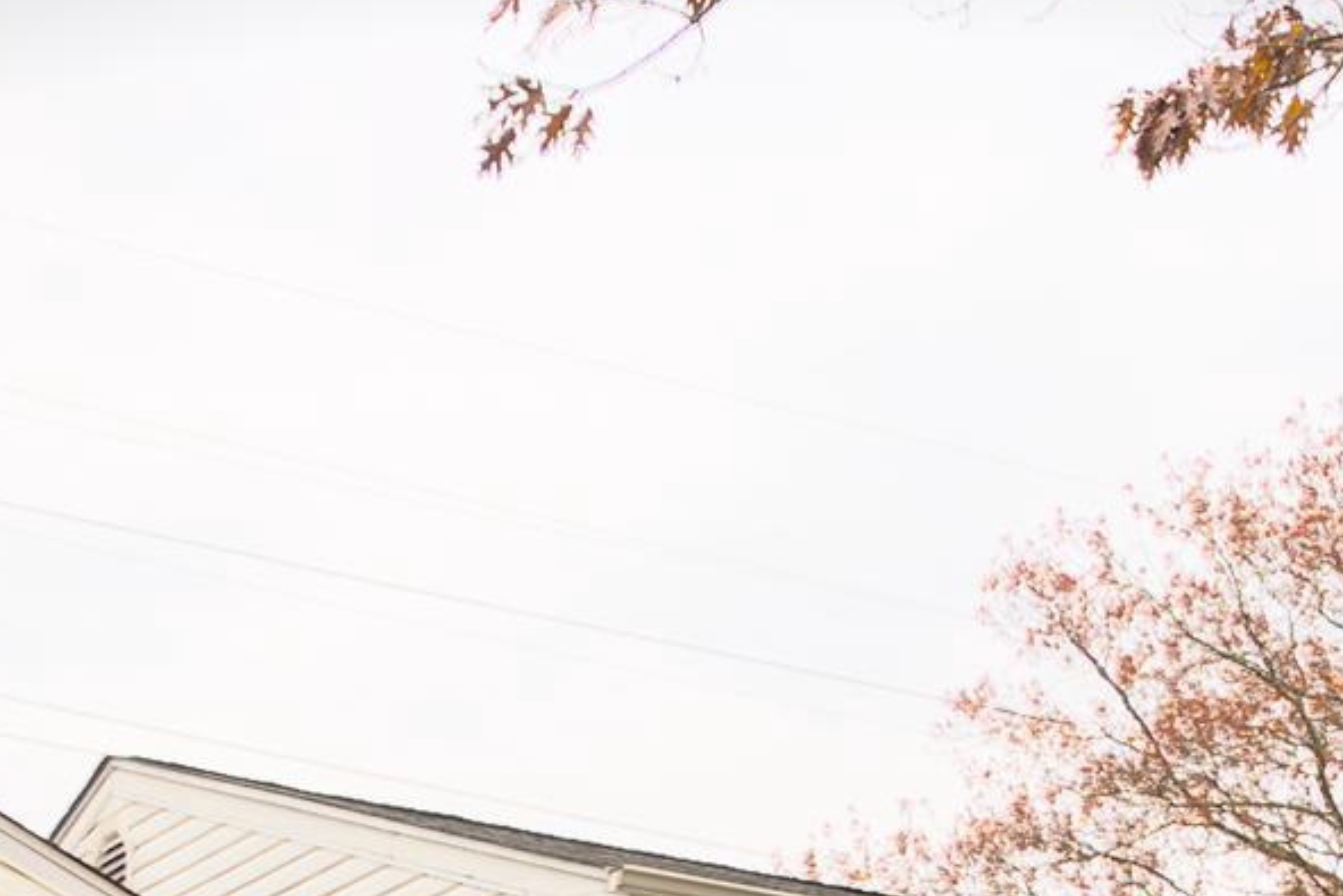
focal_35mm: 121
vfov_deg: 10.9
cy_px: 1344
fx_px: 4515
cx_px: 590
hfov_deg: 16.9
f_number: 8
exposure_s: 1/40
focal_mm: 35
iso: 100
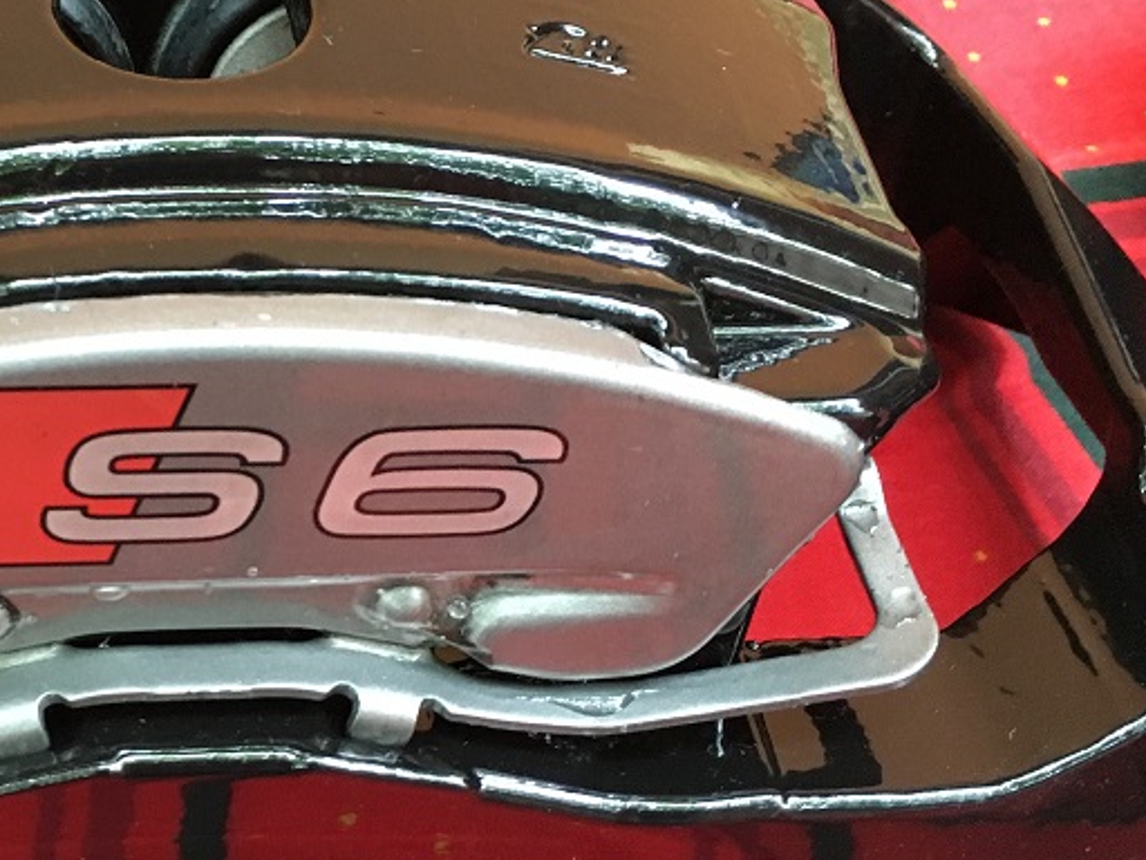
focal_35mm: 58
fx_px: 1920
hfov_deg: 31.7
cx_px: 123
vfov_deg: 25.2
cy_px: 533
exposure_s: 1/17
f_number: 2.2
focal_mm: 4.15
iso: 250
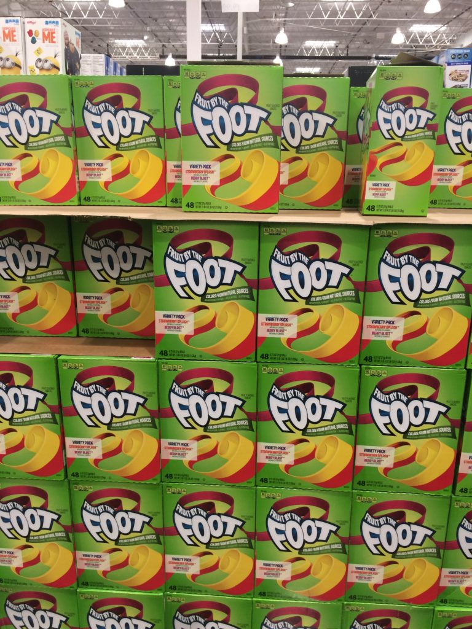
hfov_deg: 48.2
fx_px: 527
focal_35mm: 29
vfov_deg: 61.7
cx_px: 236
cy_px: 314
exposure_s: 1/30
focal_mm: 4.15
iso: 80
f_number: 2.2
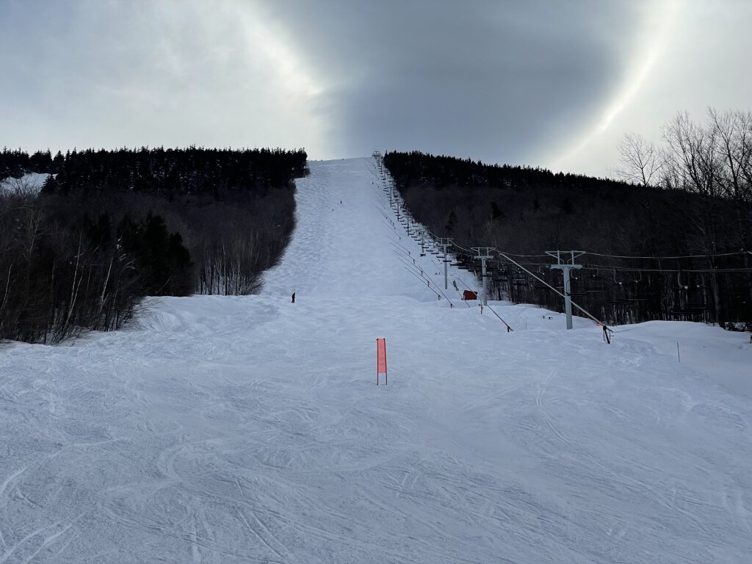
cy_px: 282
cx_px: 376
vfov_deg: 28.0
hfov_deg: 36.8
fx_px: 1130
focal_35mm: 52
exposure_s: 1/3984
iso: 25
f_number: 2
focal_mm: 6
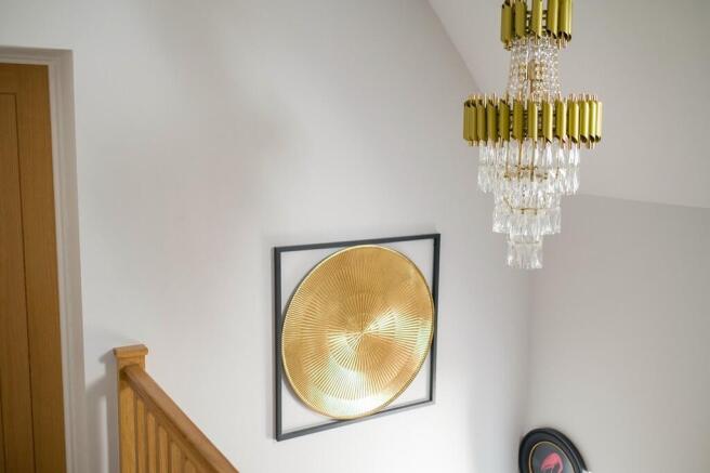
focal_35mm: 35
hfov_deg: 54.4
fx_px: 690
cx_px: 355
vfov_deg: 37.8
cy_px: 236
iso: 400
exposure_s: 1/100
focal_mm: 23
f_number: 2
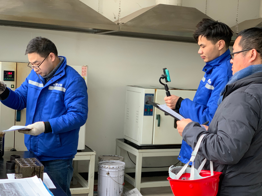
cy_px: 105
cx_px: 128
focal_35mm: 56
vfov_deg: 26.1
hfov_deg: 34.3
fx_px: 424
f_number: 2.4
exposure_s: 1/60
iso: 125
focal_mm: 6
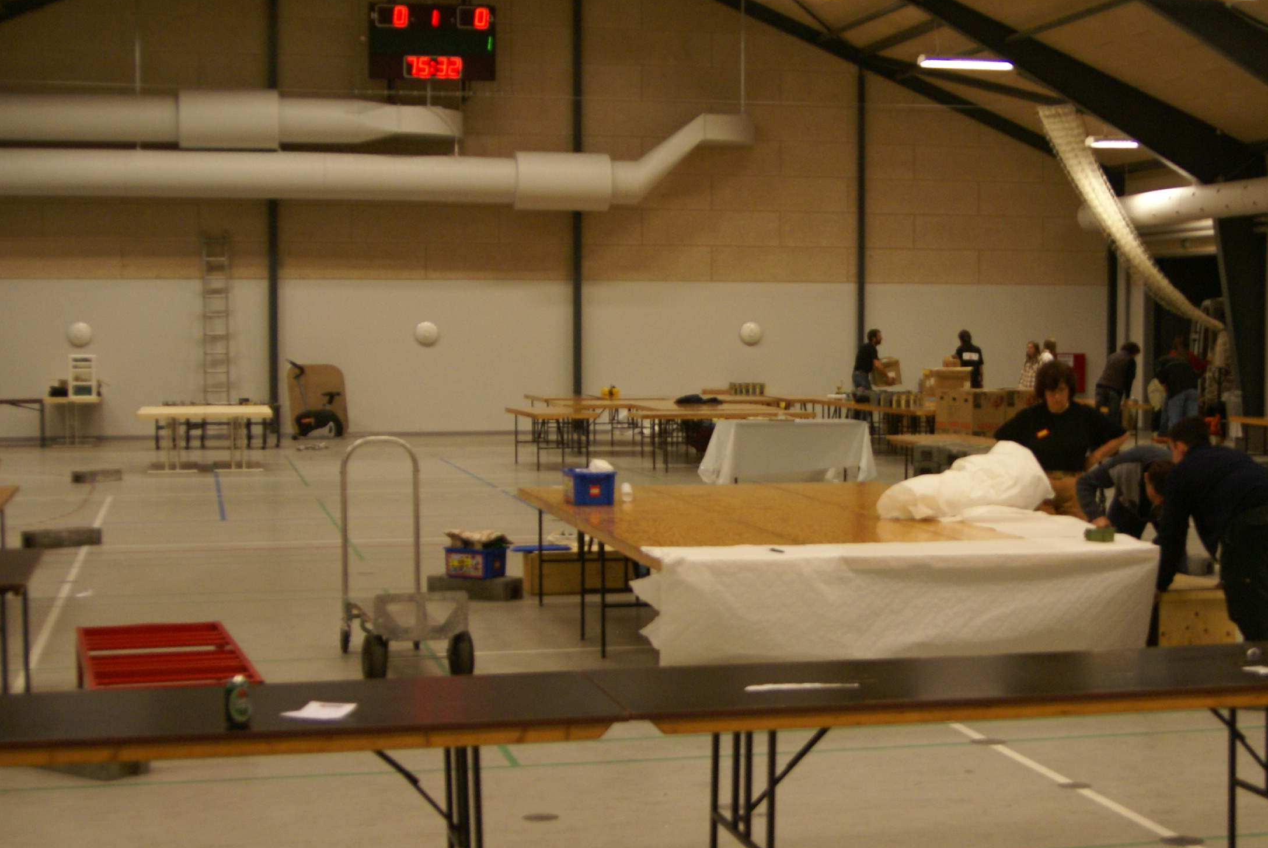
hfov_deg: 35.4
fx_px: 1974
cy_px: 437
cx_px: 817
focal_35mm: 56
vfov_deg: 24.2
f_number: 4
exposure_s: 1/25
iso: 400
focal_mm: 28
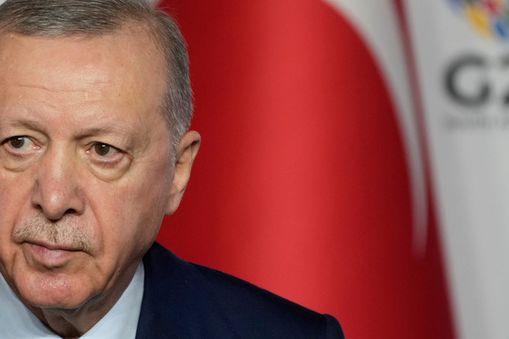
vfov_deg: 1.2
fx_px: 16004
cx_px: 190
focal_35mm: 1132
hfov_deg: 1.8
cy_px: 206
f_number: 5.6
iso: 800
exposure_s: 1/100
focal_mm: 400
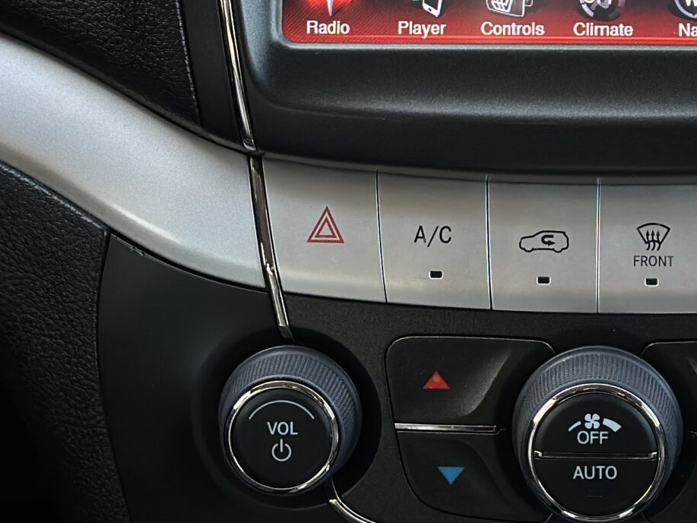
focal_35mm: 134
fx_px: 2698
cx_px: 554
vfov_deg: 10.8
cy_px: -198
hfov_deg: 14.6
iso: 100
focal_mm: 6.86
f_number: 1.78
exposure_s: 1/171
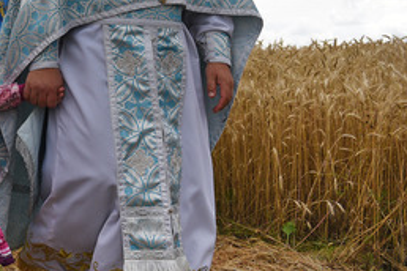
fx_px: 814
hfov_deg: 25.2
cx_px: -82
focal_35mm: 72
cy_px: 17
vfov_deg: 18.5
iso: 400
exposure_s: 1/4000
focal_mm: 29
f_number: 3.5
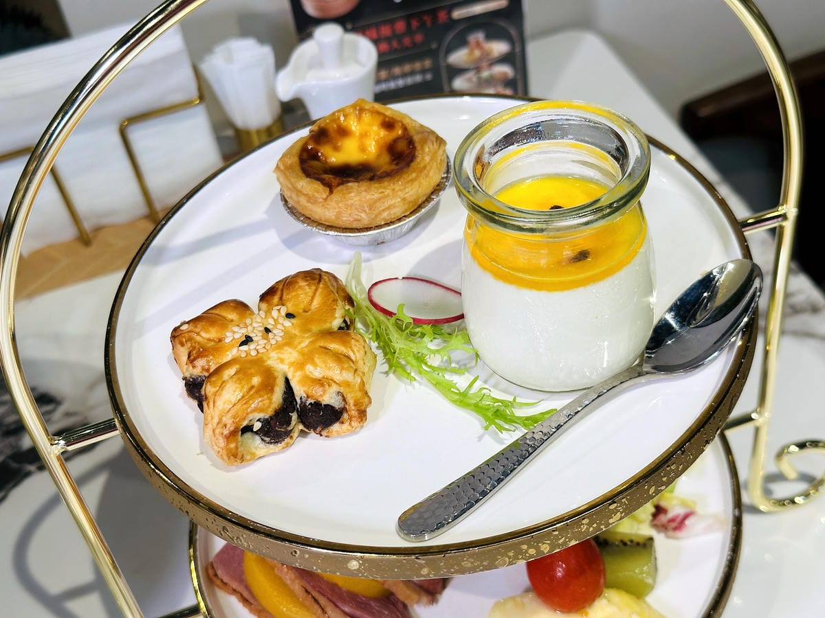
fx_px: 1144
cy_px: 309
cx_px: 412
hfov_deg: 39.7
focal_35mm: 48
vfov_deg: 30.3
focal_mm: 6.86
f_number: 1.78
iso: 64
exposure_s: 1/60
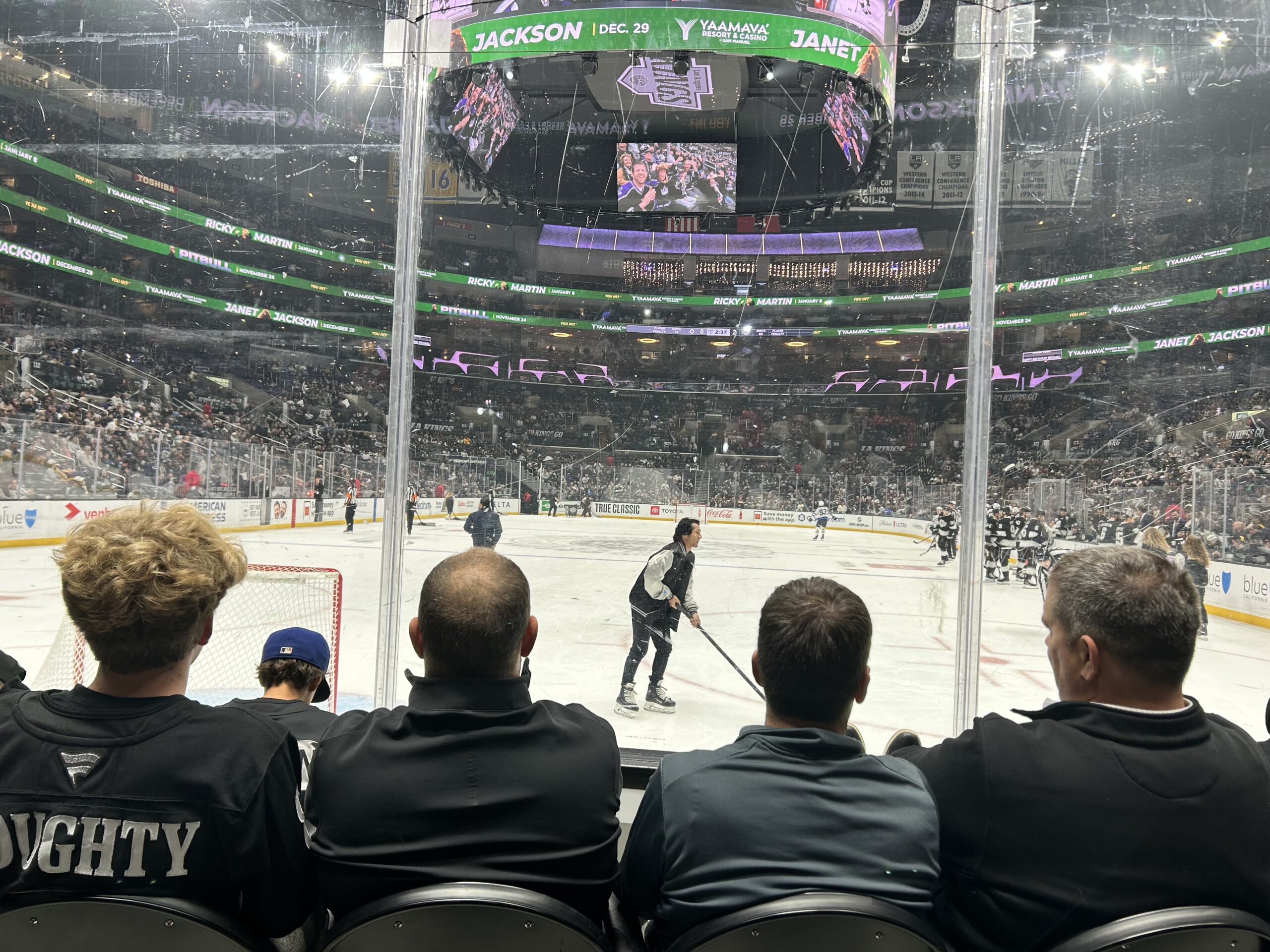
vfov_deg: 53.1
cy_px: 476
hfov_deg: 67.3
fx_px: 954
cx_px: 635
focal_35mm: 26
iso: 32
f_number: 1.5
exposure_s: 1/127
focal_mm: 5.7
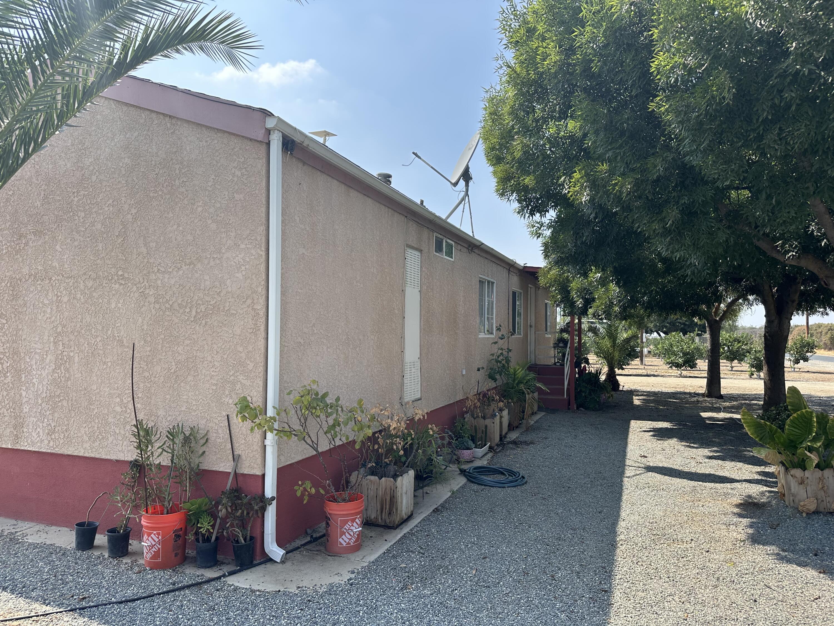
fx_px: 578
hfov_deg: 71.6
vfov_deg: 56.8
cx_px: 417
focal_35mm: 24
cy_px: 313
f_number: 1.78
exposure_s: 1/2252
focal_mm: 6.86
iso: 80
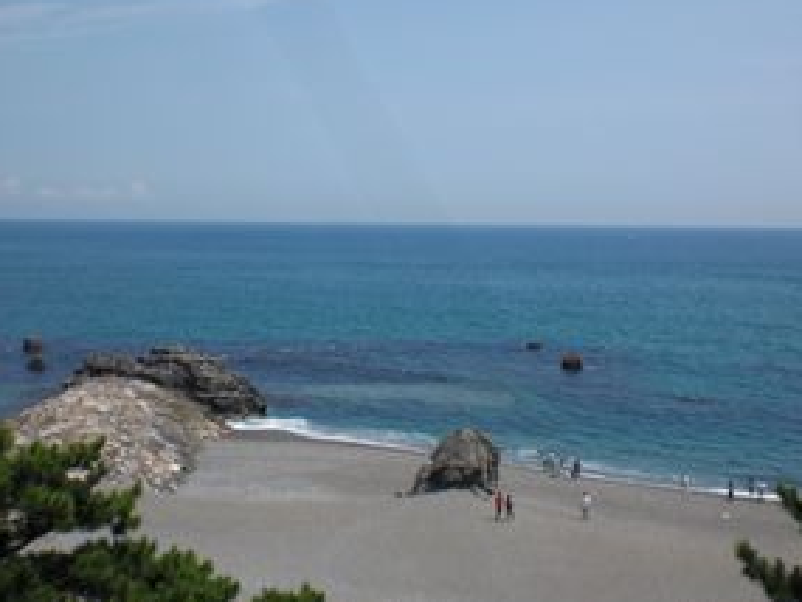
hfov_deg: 41.2
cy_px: 243
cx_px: 393
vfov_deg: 31.5
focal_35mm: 46
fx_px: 1066
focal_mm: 6.3
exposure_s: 1/500
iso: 64
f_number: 5.6
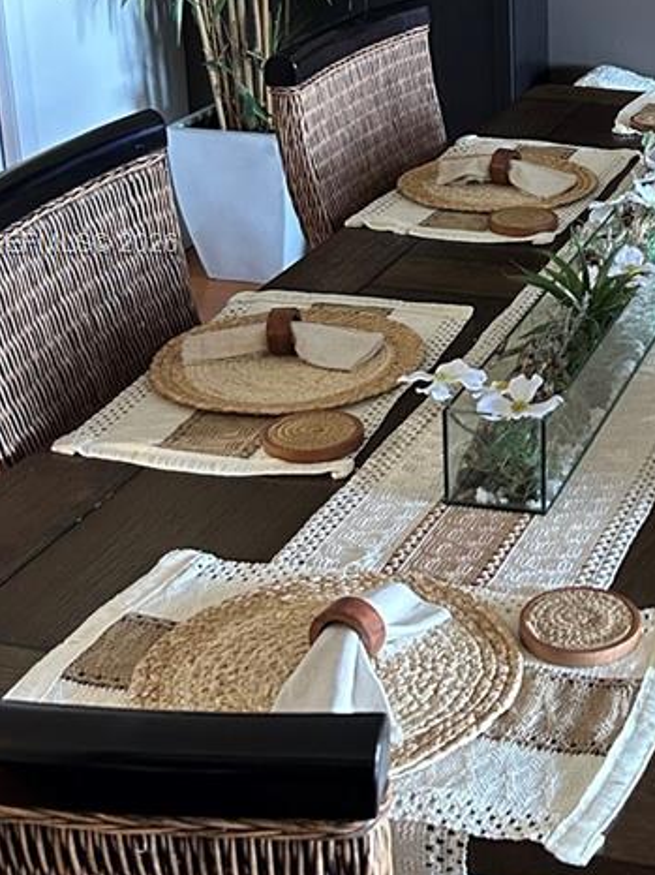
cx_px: 676
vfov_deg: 28.7
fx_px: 1692
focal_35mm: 67
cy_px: 246
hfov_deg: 21.1
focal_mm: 5.7
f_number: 1.5
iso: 500
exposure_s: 1/40
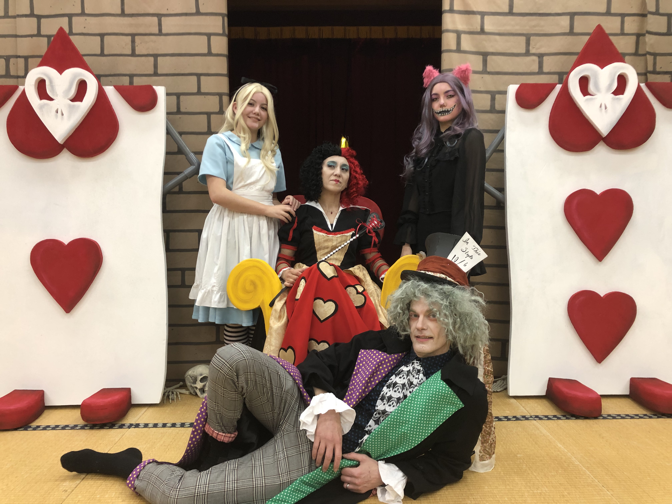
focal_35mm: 28
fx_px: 544
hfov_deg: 63.4
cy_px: 252
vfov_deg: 49.7
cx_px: 336
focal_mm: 3.99
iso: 50
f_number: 1.8
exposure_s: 1/15
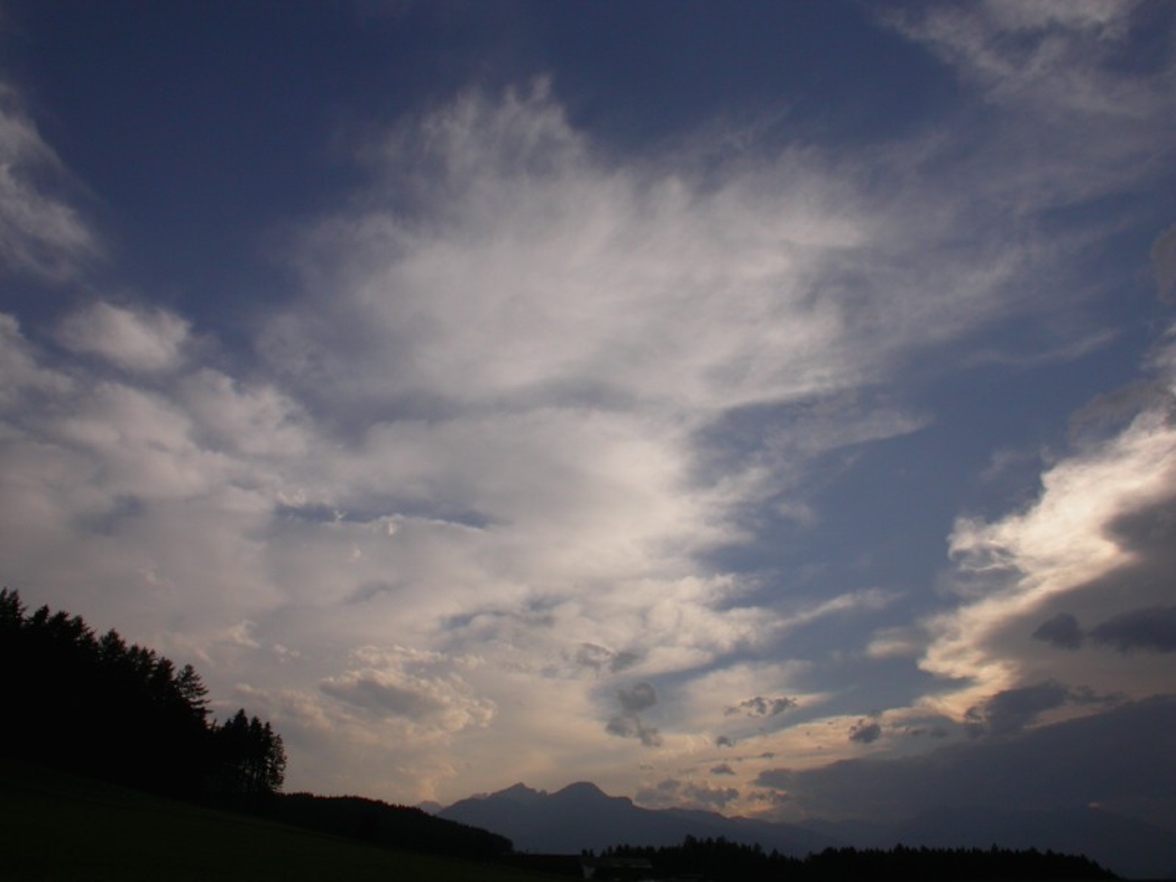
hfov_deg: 49.0
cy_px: 441
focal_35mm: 38
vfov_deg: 37.7
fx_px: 1291
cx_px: 588
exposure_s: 1/410
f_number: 7.5
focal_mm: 7.85
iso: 100
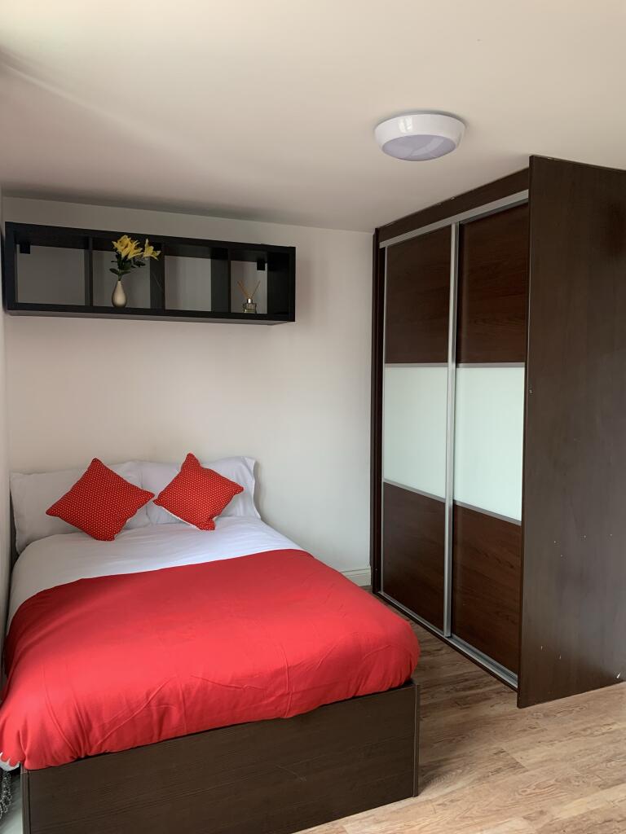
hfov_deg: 53.1
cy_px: 417
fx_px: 627
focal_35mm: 26
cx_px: 313
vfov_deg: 67.3
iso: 125
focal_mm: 4.25
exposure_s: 1/50
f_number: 1.8
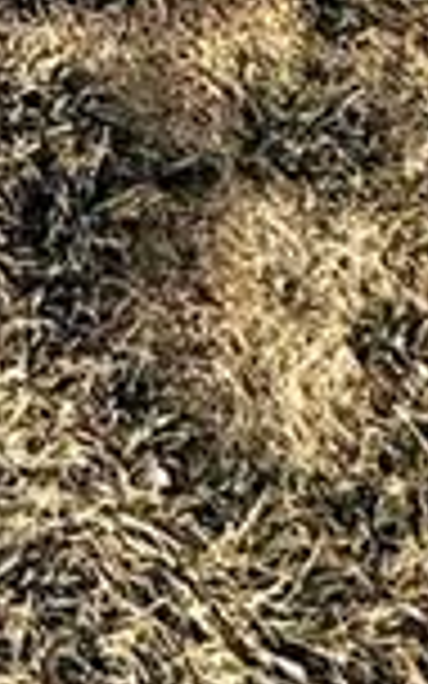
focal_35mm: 117
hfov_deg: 9.9
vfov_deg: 10.7
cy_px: -1467
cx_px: -581
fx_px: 2184
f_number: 2.2
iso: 50
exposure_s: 1/760
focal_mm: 2.22
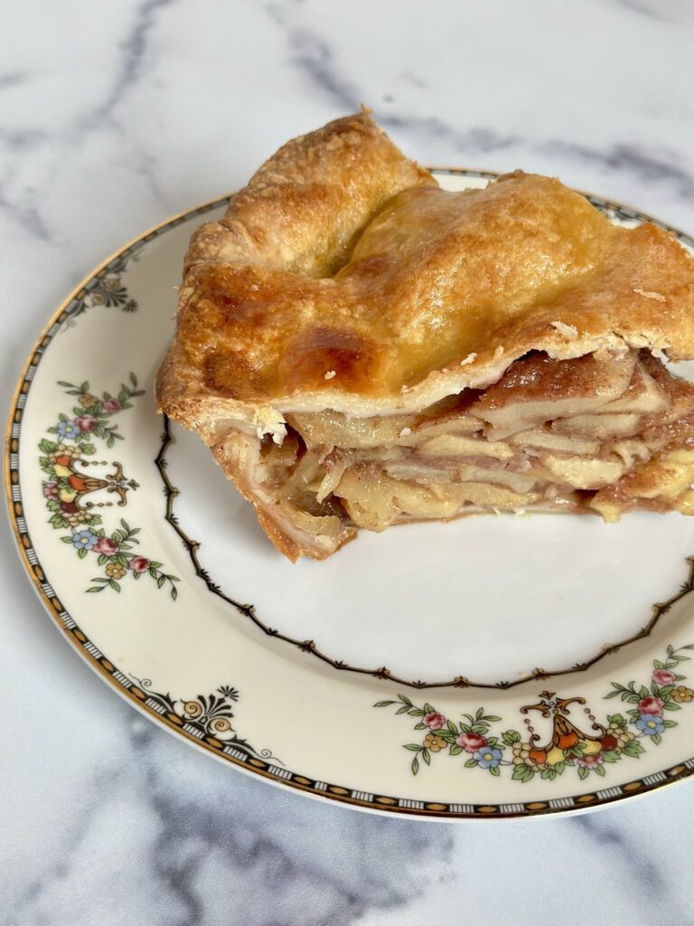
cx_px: 347
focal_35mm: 48
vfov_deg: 39.7
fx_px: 1283
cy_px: 463
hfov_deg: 30.3
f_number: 1.78
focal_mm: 6.86
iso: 160
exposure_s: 1/120
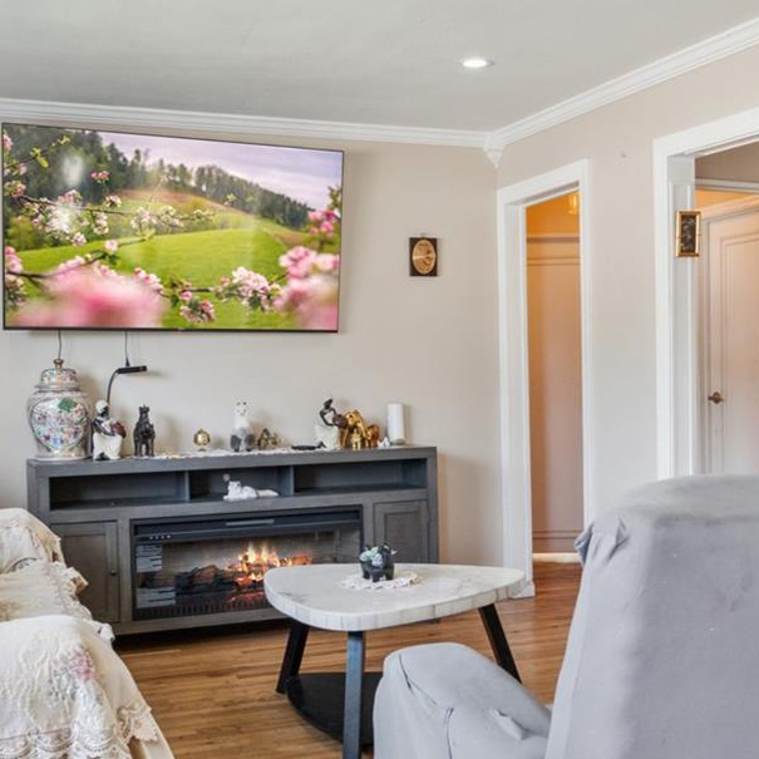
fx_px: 1141
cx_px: 393
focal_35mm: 46
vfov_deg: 36.8
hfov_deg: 36.8
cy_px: 420
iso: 500
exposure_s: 1/80
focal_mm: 16
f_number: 5.6
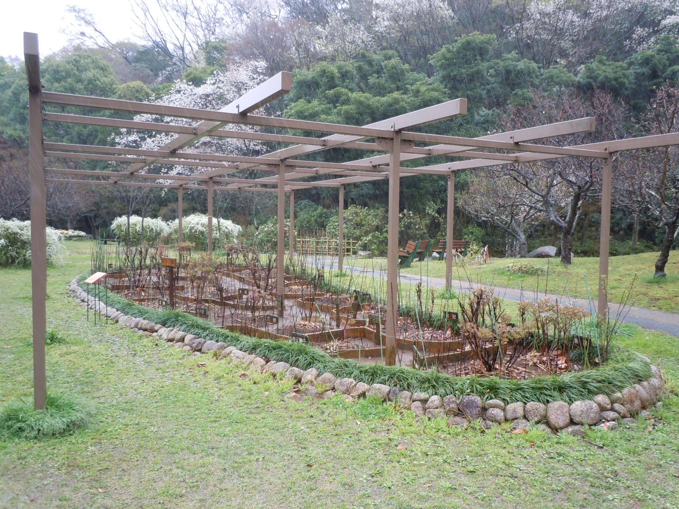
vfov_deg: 49.7
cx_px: 340
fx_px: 549
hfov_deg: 63.4
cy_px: 254
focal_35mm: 28
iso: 160
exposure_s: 1/60
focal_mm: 5
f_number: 3.7
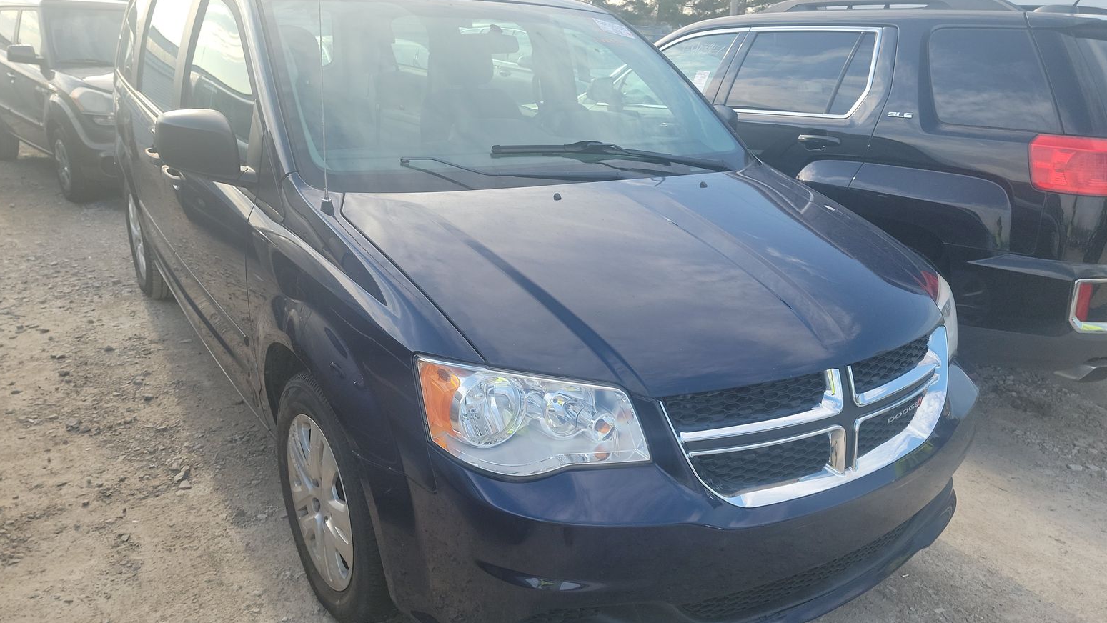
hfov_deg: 69.8
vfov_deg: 42.9
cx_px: 541
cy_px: 345
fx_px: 793
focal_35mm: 27
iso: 50
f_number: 1.8
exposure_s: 1/215
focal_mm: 6.7
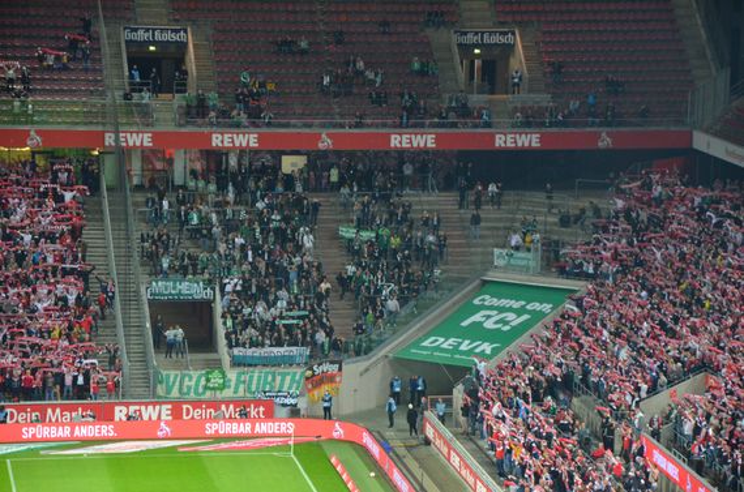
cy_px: 246
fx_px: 3247
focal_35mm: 158
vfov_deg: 8.7
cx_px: 372
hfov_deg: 13.1
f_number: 5.6
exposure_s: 1/125
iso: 2500
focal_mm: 105
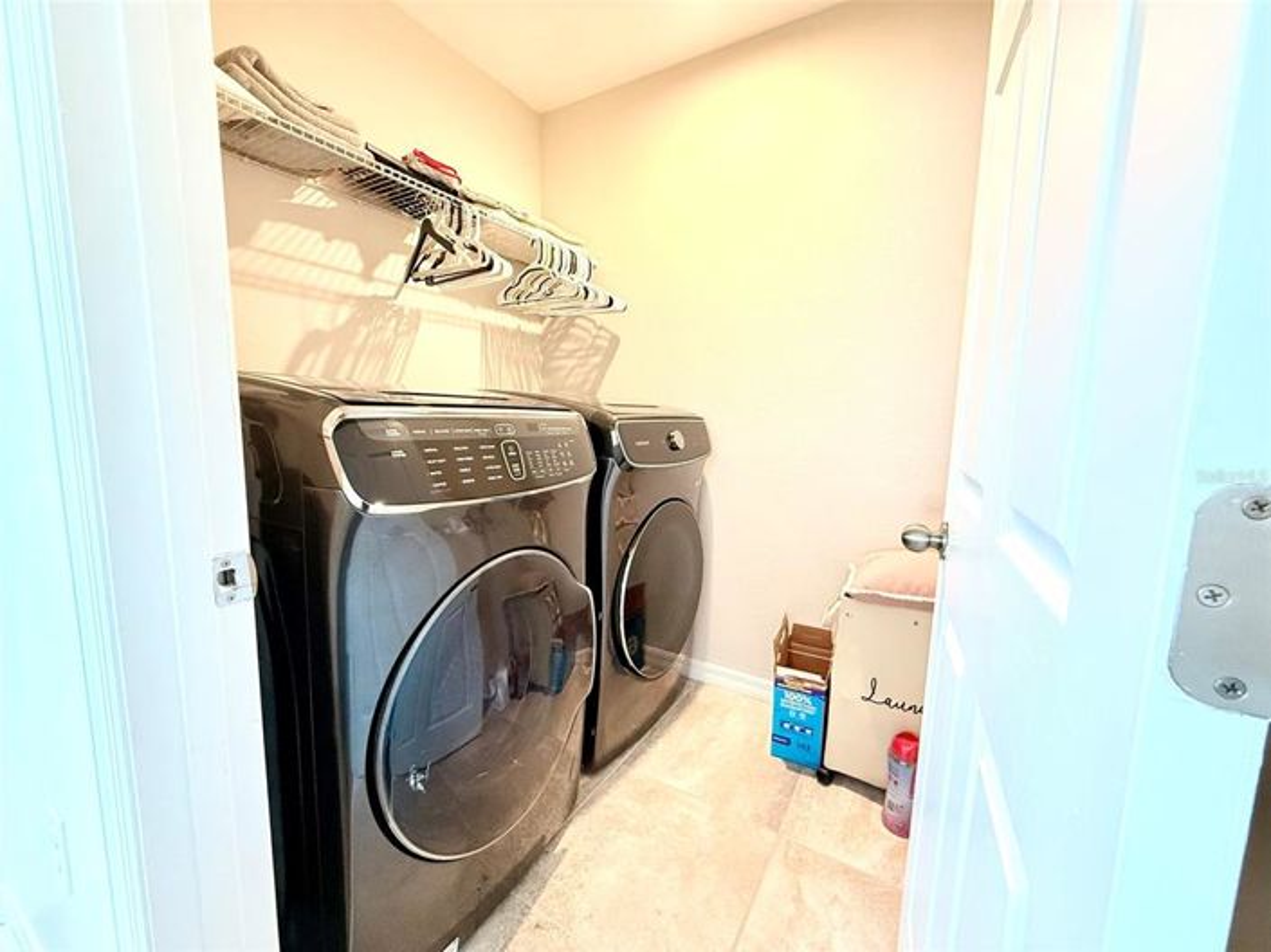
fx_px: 514
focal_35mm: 14
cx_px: 636
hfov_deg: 102.1
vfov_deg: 85.6
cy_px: 476
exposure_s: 1/60
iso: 320
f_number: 2.2
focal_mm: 2.22
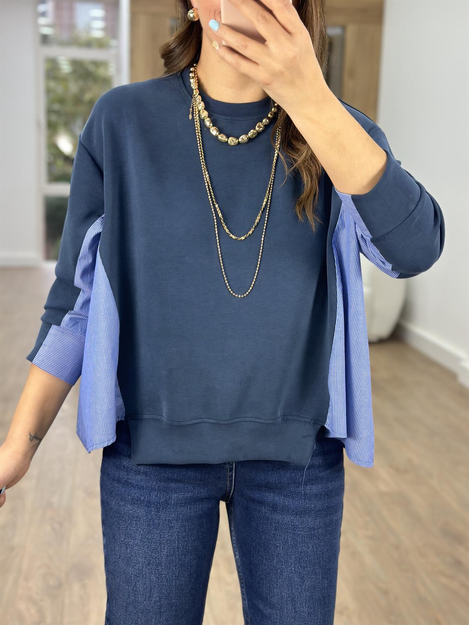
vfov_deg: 39.7
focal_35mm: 48
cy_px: 312
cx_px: 234
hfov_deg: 30.3
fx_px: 867
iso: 160
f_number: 1.78
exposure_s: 1/100
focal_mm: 6.86
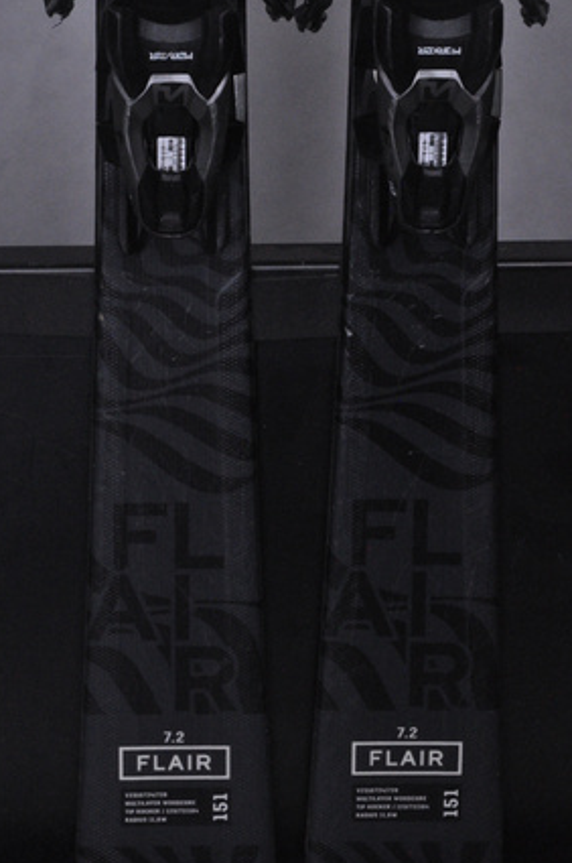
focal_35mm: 143
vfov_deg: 14.4
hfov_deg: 9.6
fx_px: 3419
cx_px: 293
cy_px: 437
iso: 3200
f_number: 11
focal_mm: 90
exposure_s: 1/125
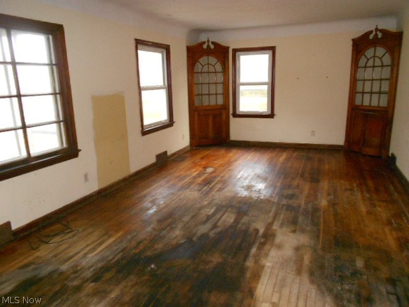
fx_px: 307
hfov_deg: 67.3
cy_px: 154
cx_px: 204
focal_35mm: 26
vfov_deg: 53.1
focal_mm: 4.6
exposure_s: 1/25
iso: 500
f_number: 3.2
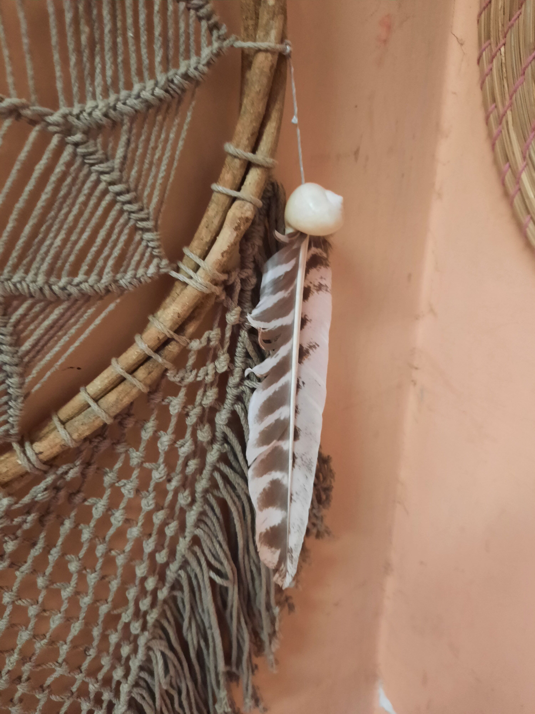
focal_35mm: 25
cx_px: 268
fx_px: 515
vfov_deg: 69.4
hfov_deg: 54.9
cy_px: 357
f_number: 2
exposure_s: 1/33
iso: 400
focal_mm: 4.6
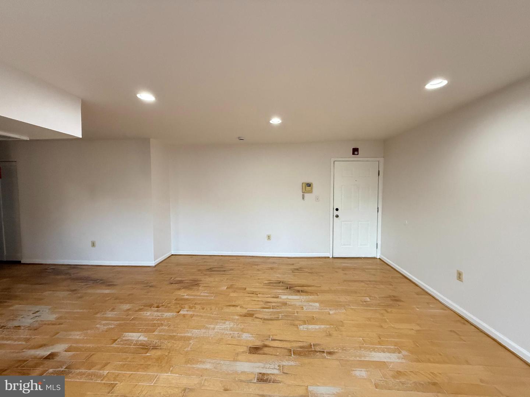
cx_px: 265
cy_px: 198
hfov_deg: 102.1
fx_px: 214
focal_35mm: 14
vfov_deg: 85.7
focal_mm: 2.22
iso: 500
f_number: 2.2
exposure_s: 1/120
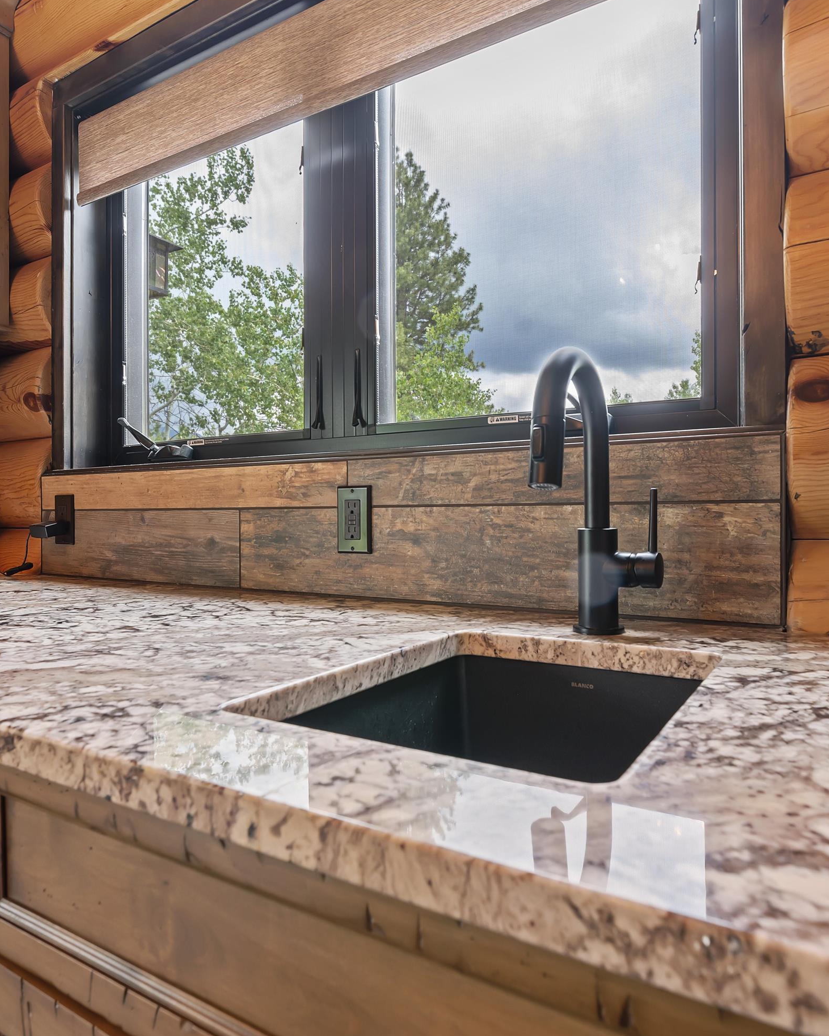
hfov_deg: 63.1
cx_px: 429
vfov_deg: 75.0
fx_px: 675
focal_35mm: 22
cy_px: 499
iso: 320
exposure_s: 1/2.5
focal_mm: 15
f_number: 6.3
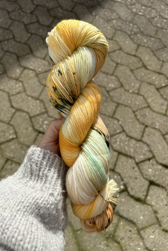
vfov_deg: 65.5
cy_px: 127
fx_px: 196
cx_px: 78
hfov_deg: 46.4
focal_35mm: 28
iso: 50
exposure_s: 1/6211
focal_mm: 5.7
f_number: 1.5
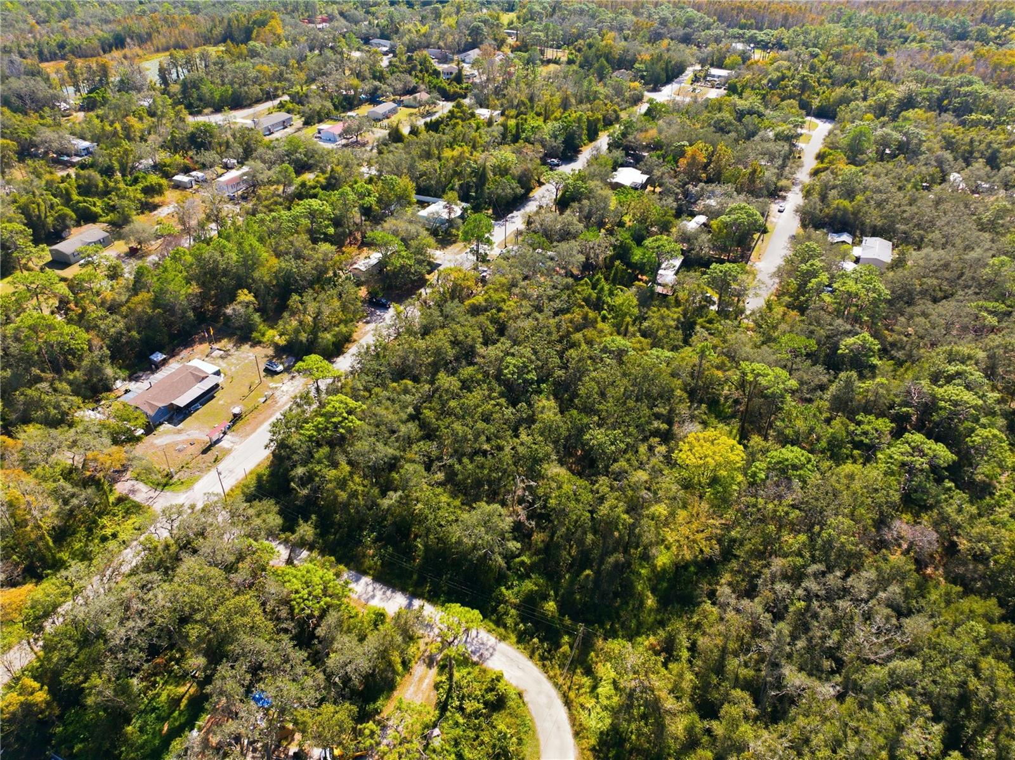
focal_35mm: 24
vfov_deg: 56.7
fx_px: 703
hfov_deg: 71.6
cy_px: 380
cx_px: 508
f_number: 2.8
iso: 100
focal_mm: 12.3
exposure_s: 1/800
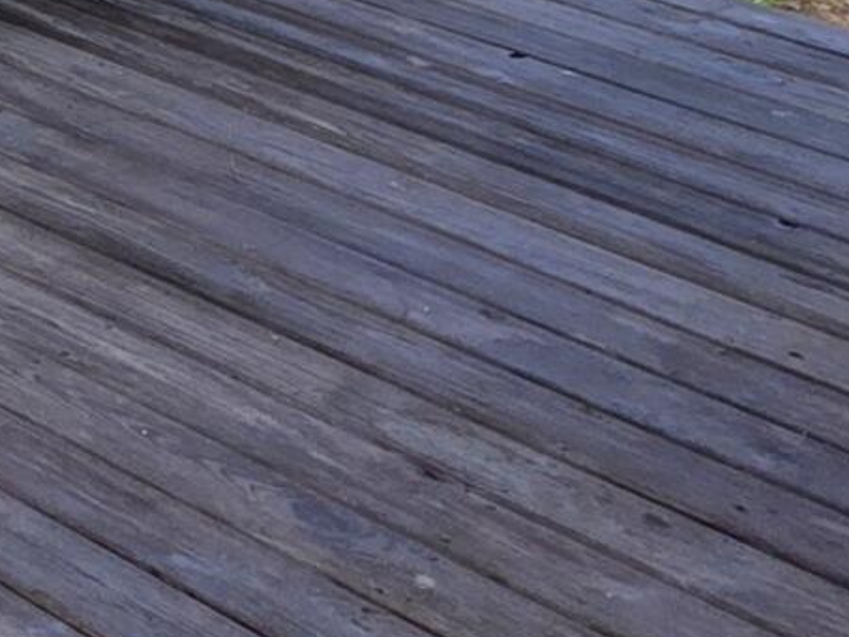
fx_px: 2110
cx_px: -1100
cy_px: -856
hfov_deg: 15.2
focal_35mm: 86
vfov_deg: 13.2
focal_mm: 2.2
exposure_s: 1/532
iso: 40
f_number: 1.9
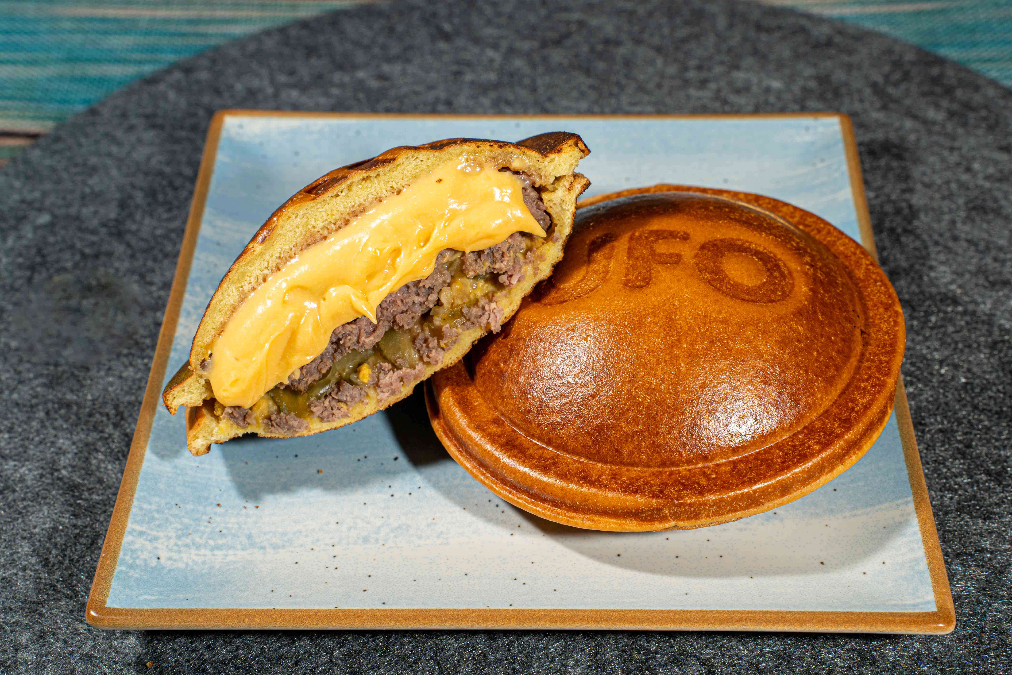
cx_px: 506
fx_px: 1743
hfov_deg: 32.4
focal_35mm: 62
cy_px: 338
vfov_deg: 21.9
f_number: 11
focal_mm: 62
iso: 400
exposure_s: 1/160
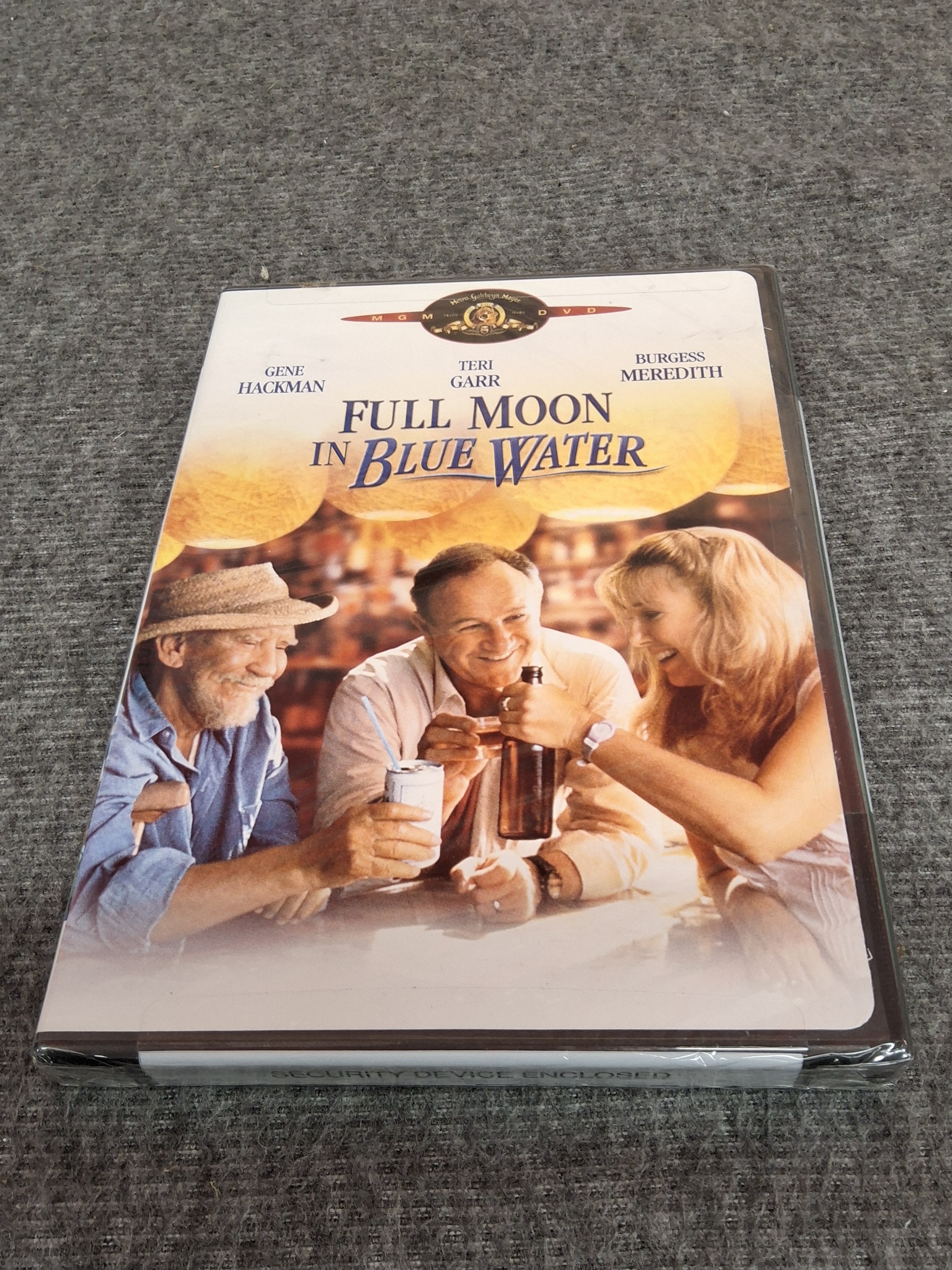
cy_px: 635
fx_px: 917
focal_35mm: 25
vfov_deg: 69.4
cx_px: 476
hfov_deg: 54.9
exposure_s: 1/60.2
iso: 200
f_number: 2
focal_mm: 3.08
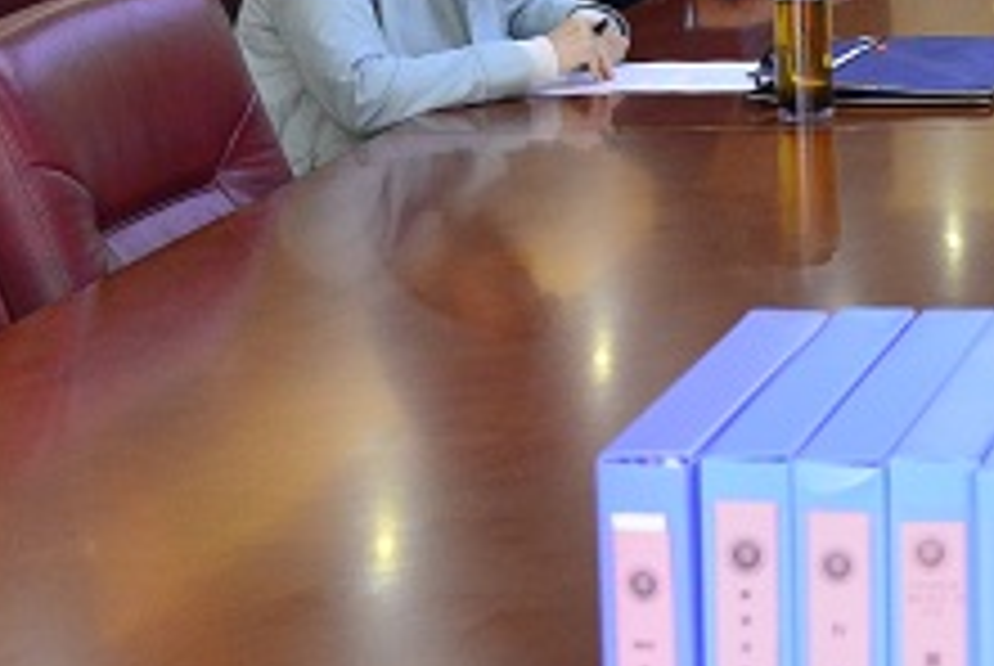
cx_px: 1642
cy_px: -151
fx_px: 3097
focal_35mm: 112
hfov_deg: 16.1
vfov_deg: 12.0
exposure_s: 1/125
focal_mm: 31
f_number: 5.6
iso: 3200
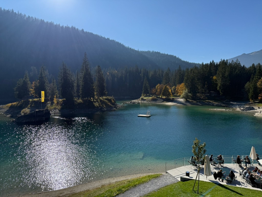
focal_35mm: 24
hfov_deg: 71.6
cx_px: 131
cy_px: 98
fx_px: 182
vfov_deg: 56.8
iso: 100
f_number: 1.78
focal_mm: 6.76
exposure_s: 1/7353
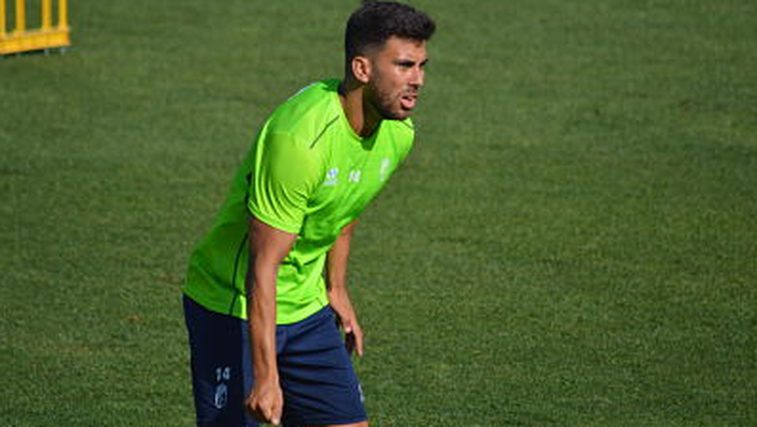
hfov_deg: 4.6
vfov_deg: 2.6
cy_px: 191
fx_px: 9521
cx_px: 379
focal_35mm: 474
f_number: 5.6
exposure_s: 1/2000
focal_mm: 300
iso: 320
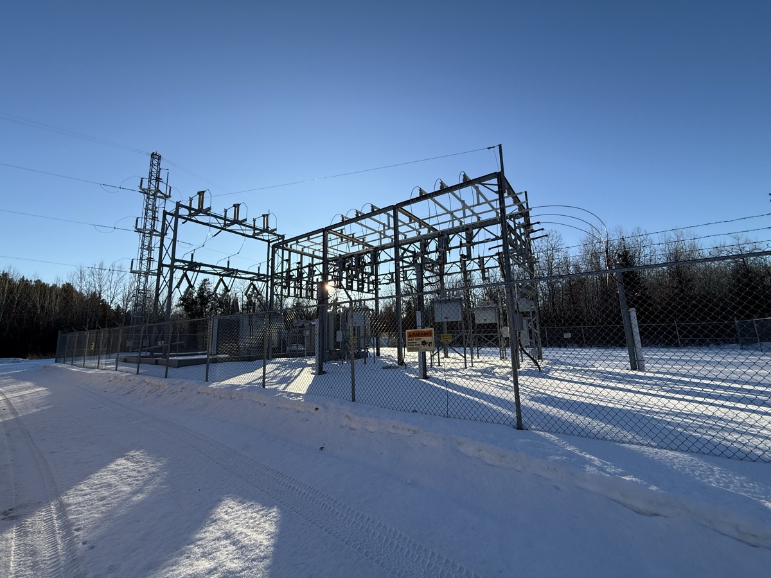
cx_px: 386
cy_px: 289
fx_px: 312
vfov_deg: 85.7
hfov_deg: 102.1
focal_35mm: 14
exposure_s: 1/1572
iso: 50
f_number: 2.2
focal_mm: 2.22
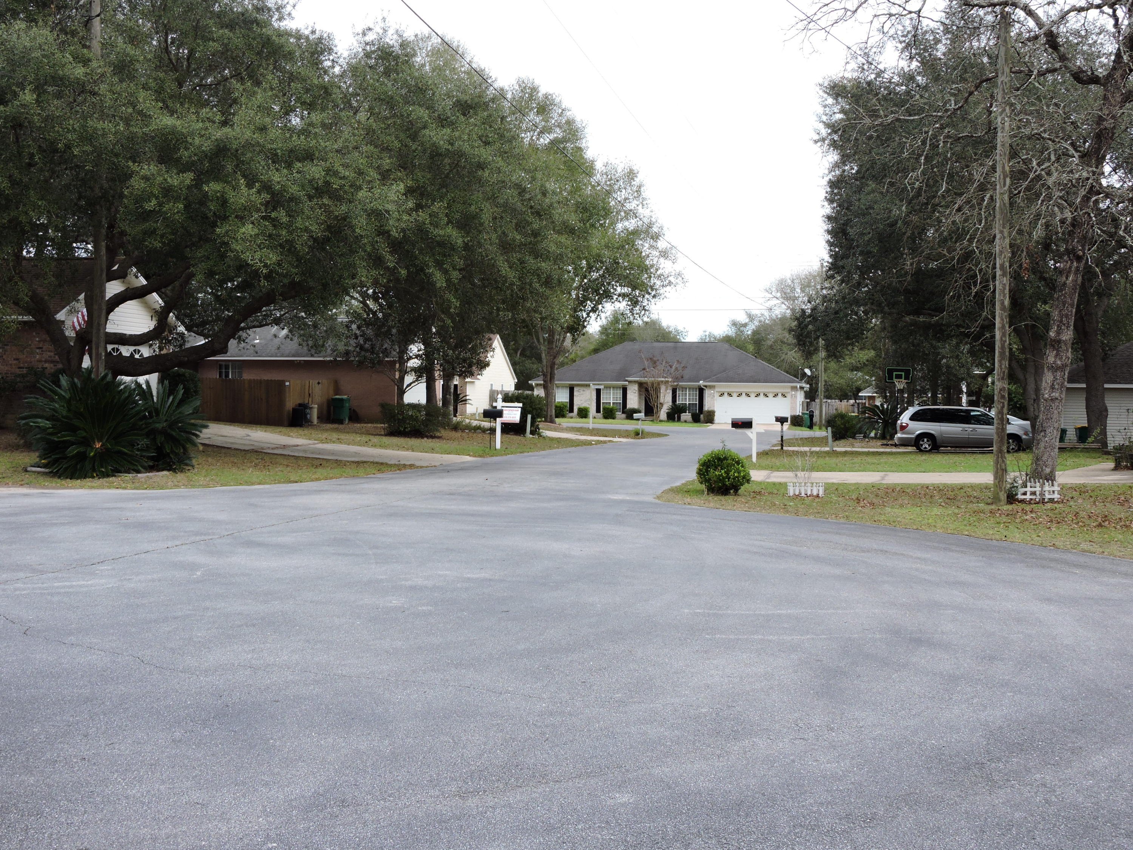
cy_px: 425
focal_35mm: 45
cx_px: 566
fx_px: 1473
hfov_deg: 42.1
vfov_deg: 32.2
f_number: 4
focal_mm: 8.1
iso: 100
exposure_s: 1/250
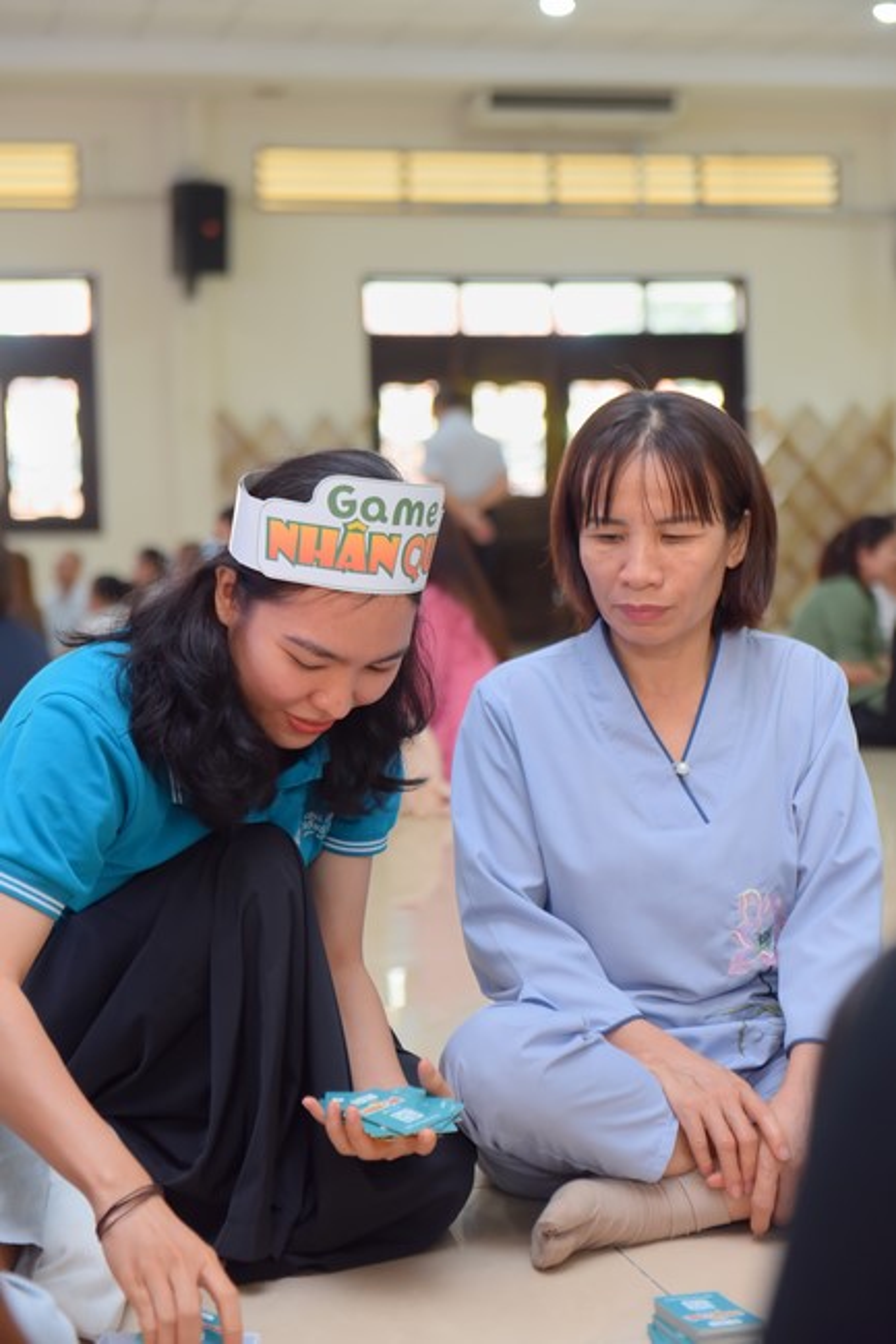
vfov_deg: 30.5
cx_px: 448
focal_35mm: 66
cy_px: 672
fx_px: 2465
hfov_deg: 20.6
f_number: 3.2
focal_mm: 66
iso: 800
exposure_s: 1/100
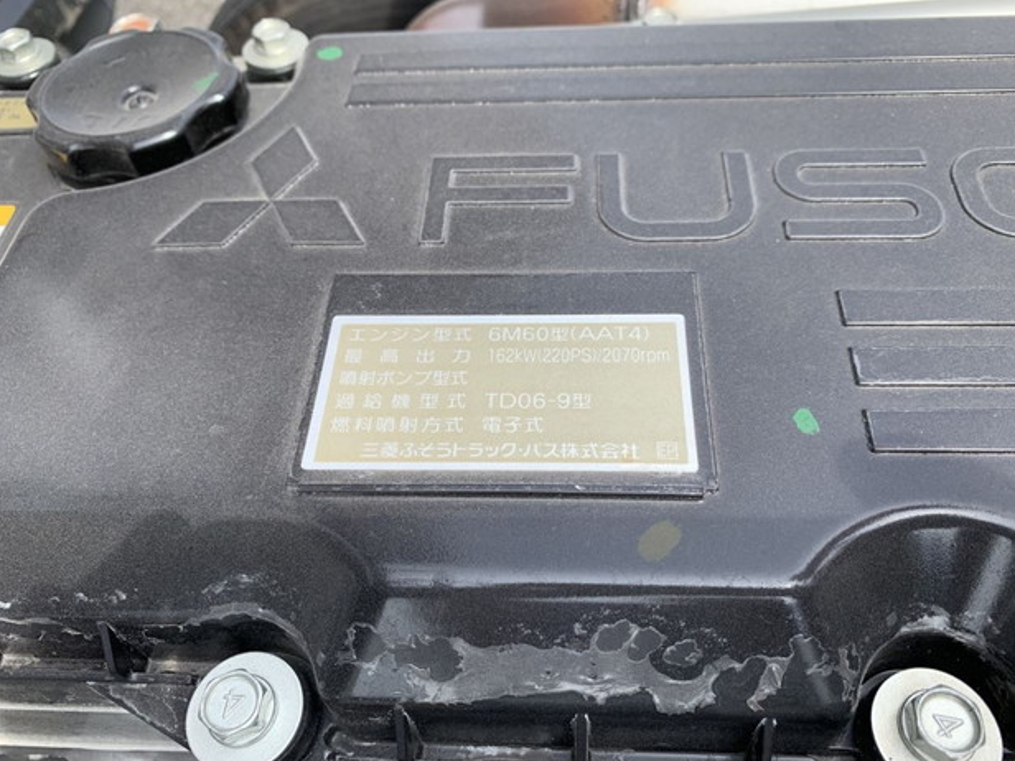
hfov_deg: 65.3
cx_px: 521
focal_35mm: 27
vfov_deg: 51.4
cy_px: 382
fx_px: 792
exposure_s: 1/808
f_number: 1.8
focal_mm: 4.25
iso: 25
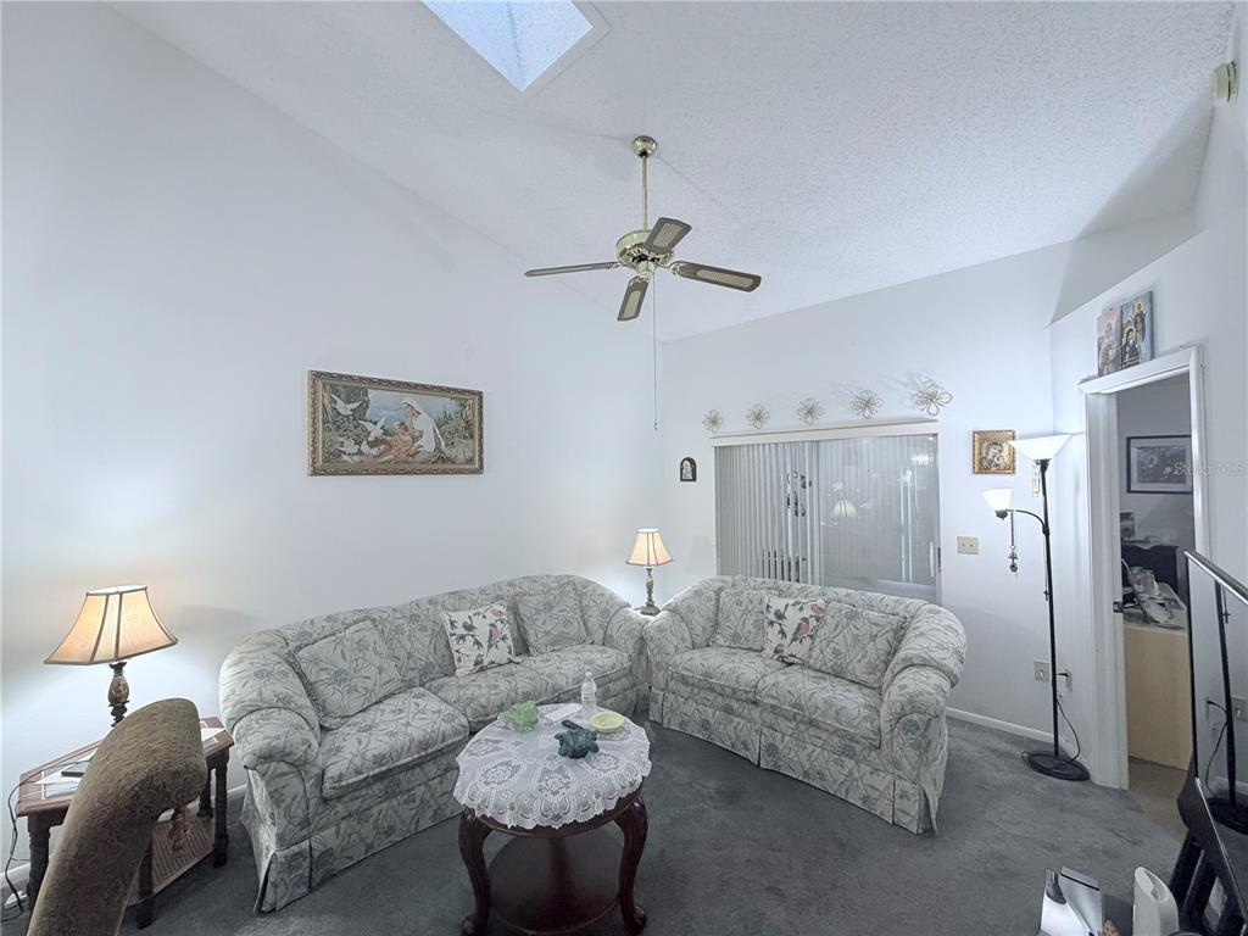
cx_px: 624
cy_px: 468
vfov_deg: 85.7
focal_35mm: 14
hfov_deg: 102.1
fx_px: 505
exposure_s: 1/60
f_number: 2.2
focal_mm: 2.22
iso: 200
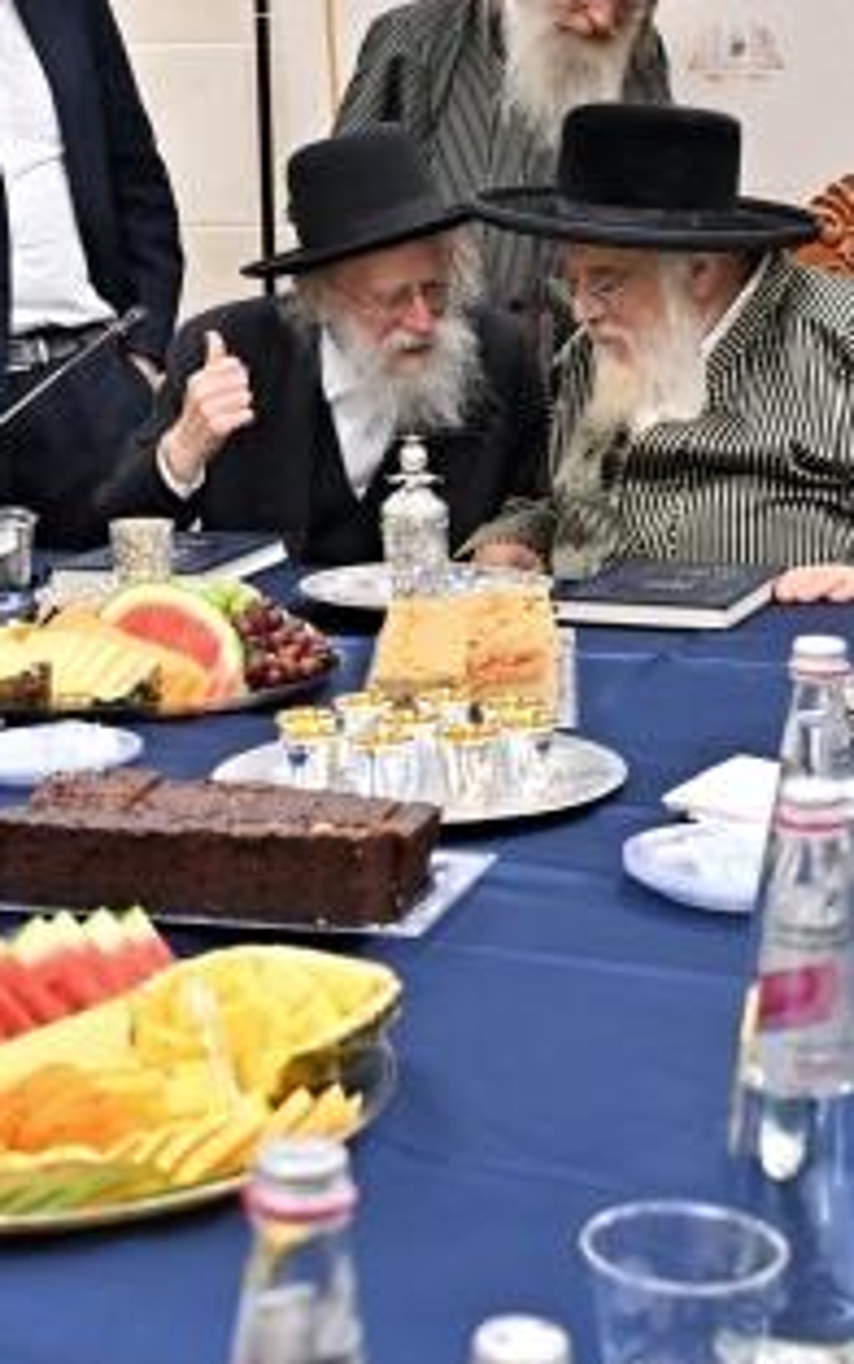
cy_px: 373
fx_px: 2975
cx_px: 309
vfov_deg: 25.6
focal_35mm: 80
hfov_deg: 16.3
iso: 640
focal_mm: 24
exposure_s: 1/200
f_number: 4
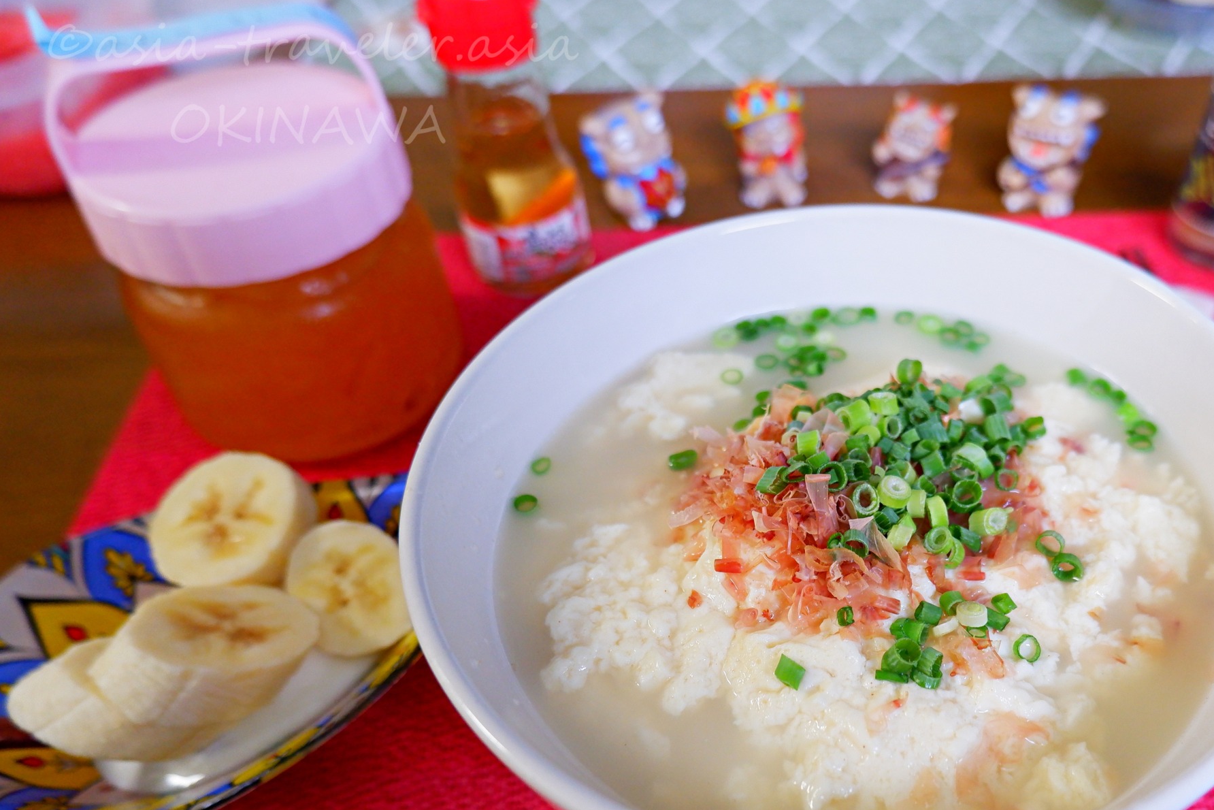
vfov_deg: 39.7
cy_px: 501
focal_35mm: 33
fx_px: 1113
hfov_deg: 55.9
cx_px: 816
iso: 1250
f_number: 3.5
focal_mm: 15
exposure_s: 1/34
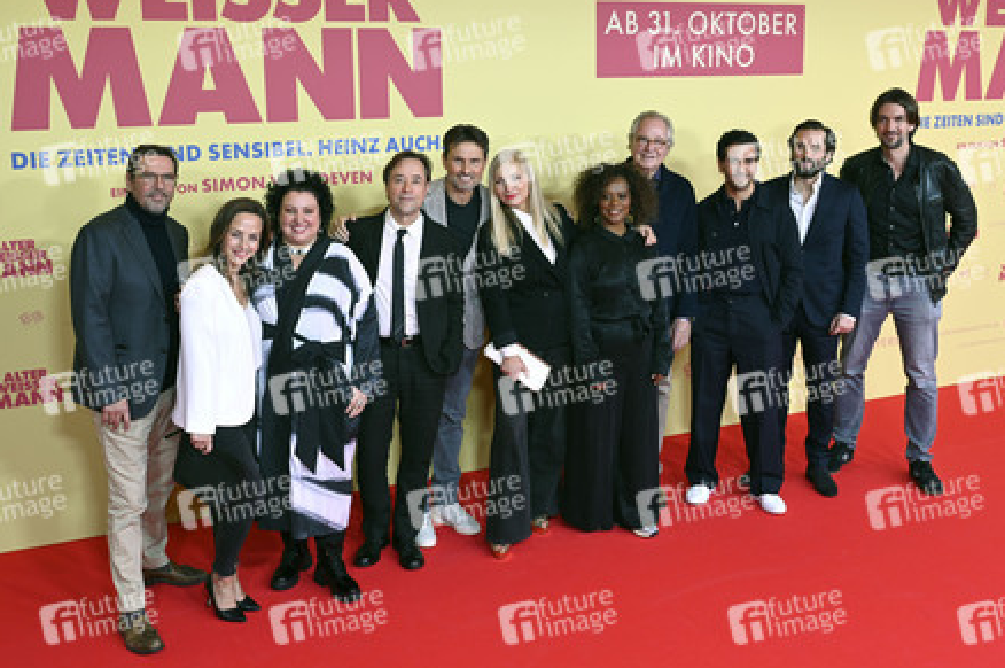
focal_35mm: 35
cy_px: 331
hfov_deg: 54.5
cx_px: 497
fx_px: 976
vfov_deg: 37.8
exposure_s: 1/160
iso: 400
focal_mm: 34
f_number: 5.6
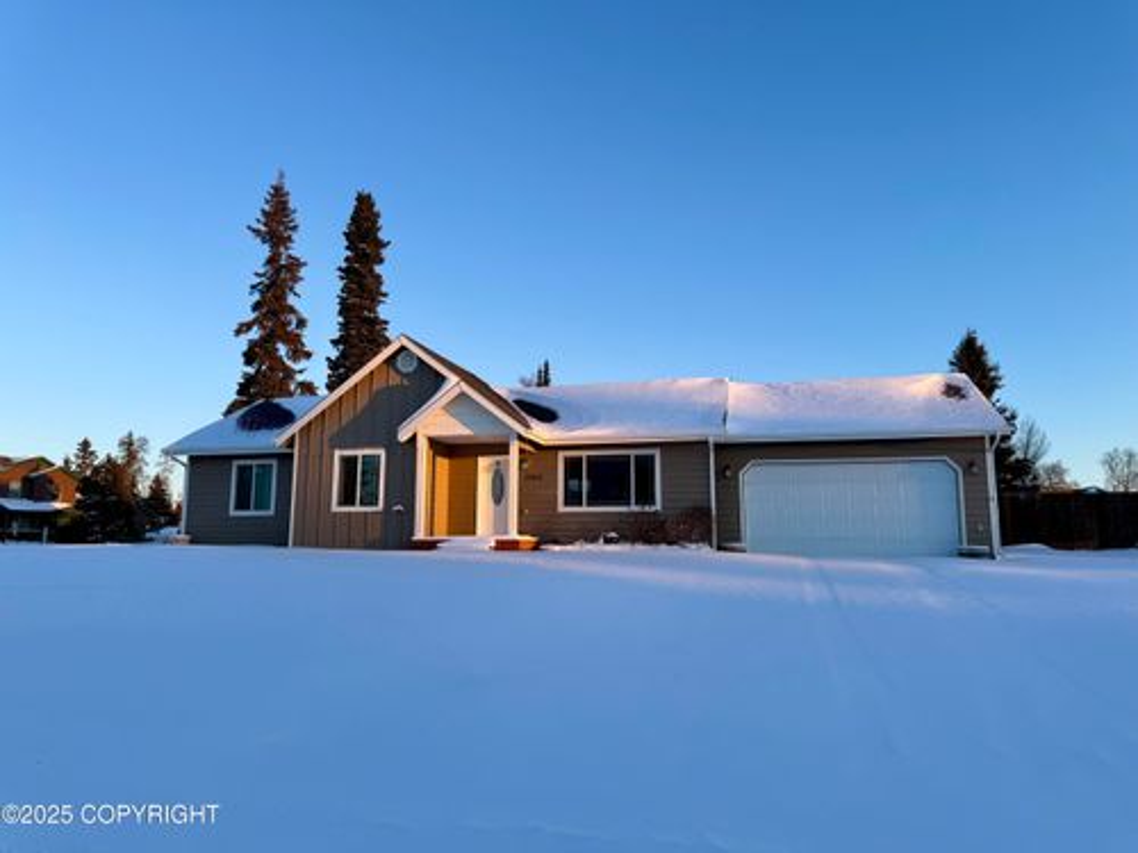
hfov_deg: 71.6
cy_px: 426
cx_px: 569
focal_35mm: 24
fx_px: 789
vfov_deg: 56.8
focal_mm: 6.76
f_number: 1.78
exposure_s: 1/992
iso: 80
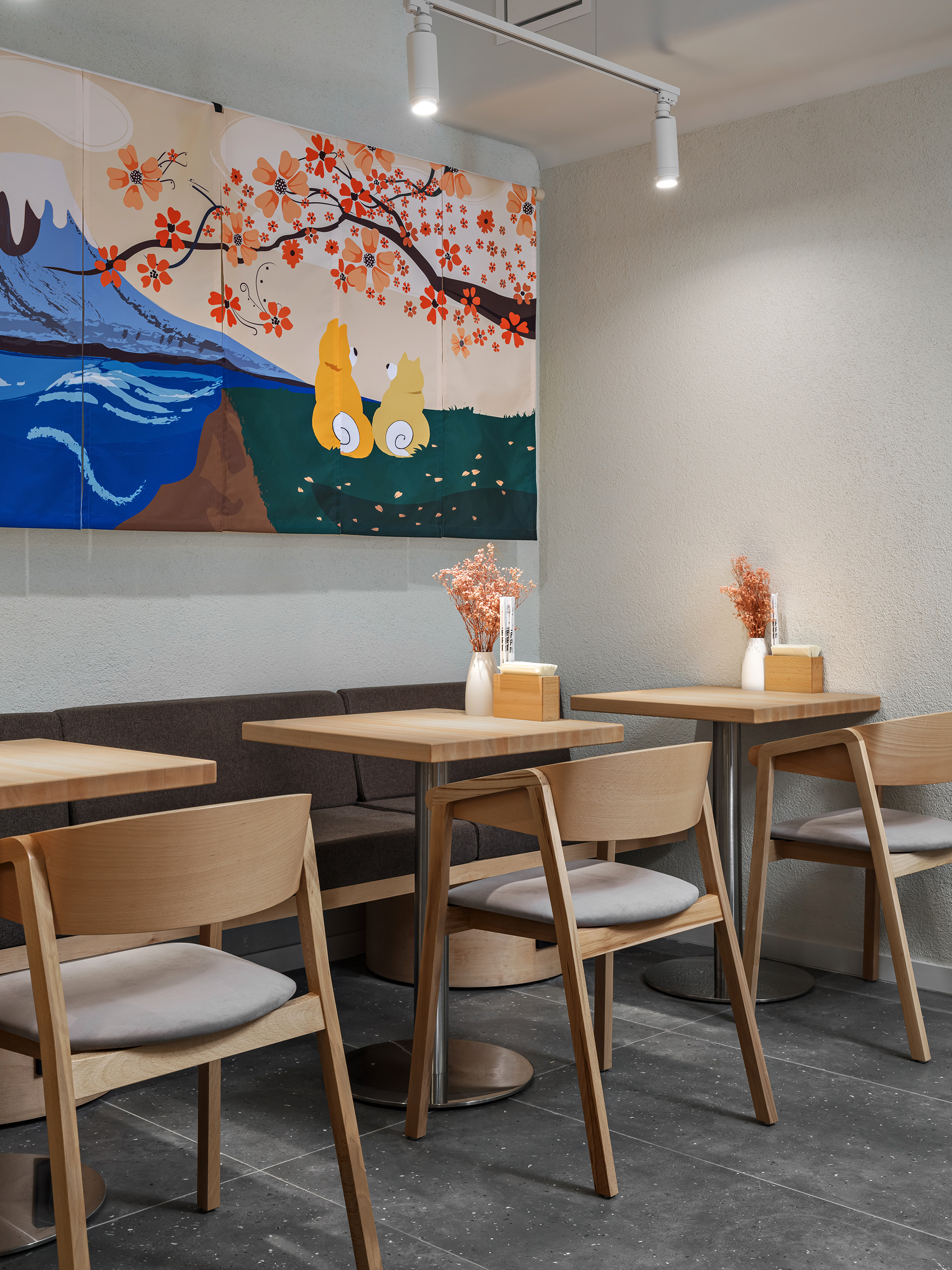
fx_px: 1467
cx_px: 476
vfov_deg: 46.8
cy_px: 635
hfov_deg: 36.0
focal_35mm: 40
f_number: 10
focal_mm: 50
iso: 320
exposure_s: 1/8
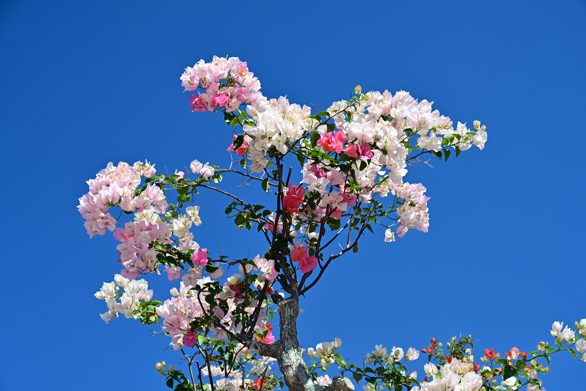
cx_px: 293
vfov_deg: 20.9
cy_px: 196
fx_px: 1058
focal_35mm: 65
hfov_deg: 31.0
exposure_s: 1/250
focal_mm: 65
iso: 140
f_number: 7.1
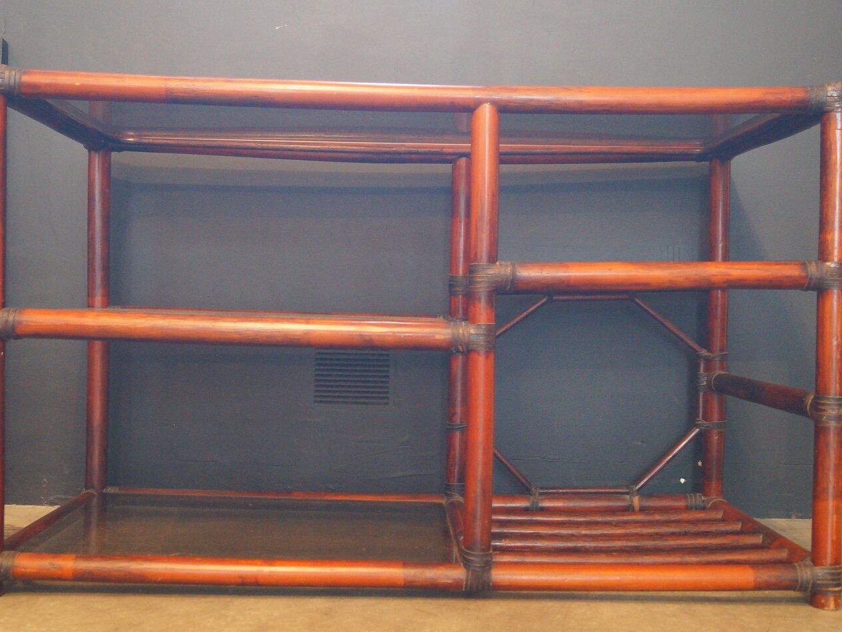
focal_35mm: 40
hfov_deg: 46.8
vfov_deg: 36.0
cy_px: 321
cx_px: 415
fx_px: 973
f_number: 4
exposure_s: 1/13
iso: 3200
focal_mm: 24
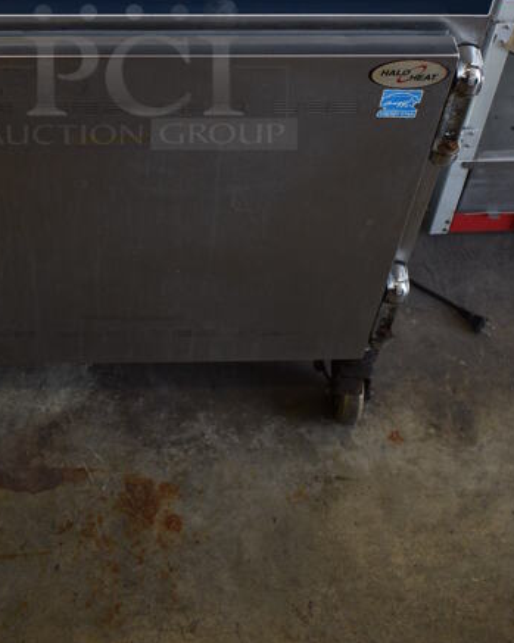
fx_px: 1009
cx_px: 134
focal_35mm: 53
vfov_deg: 33.6
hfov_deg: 28.2
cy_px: 73
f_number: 4
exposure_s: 1/250
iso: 400
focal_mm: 18
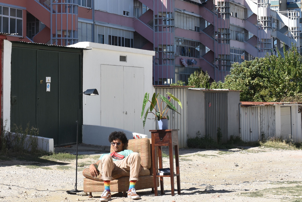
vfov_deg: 16.0
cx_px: 125
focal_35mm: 85
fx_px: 713
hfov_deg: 23.9
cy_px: 39
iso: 220
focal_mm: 32
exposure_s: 1/500
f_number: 8
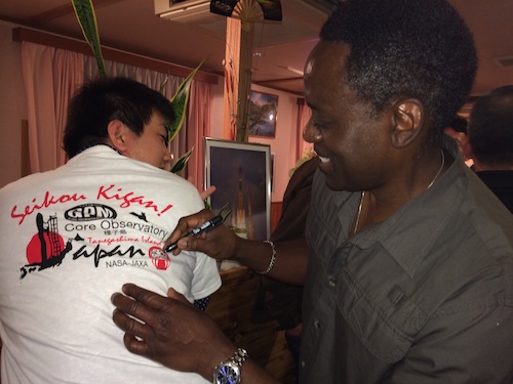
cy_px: 192
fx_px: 445
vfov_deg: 46.8
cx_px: 256
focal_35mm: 30
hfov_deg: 60.0
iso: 80
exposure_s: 1/24
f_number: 2.2
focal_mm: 4.12
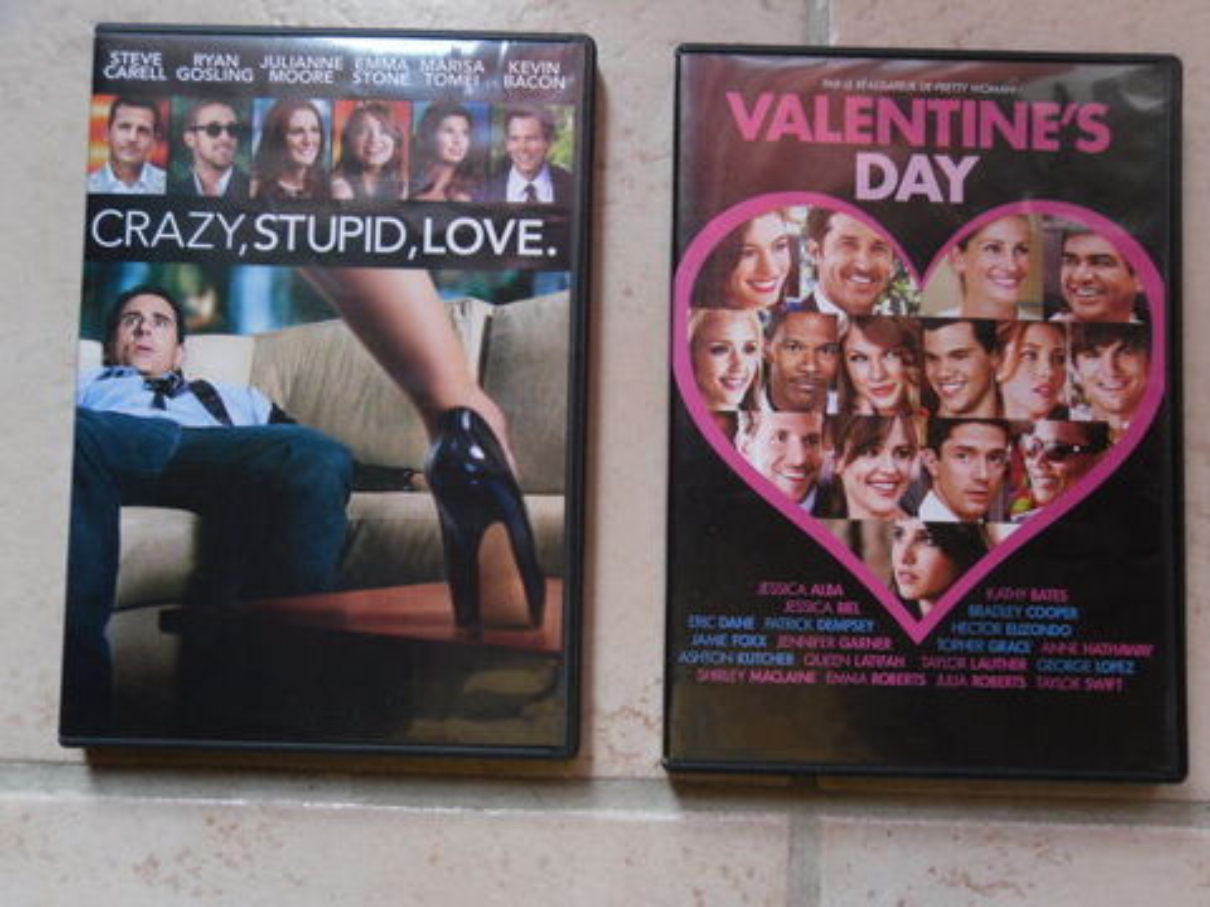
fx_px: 1223
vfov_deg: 40.7
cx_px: 605
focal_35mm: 35
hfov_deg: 52.6
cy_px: 454
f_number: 3.5
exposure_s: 1/24
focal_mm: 6.3
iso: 100
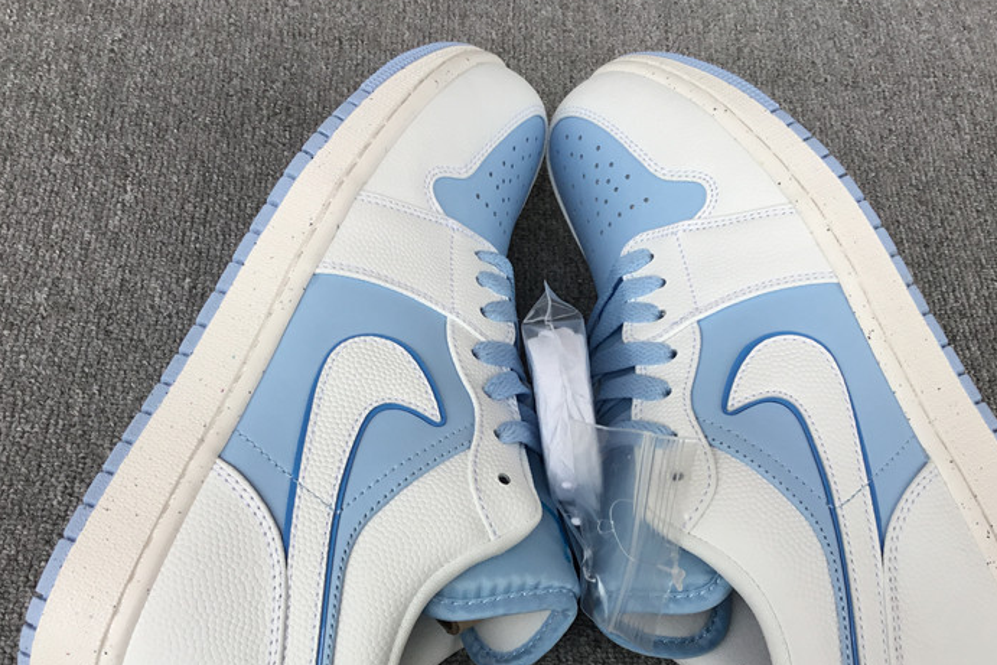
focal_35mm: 42
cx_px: 519
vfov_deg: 31.7
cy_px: 442
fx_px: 1163
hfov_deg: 46.4
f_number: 2.4
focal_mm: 3.3
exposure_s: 1/130
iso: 25
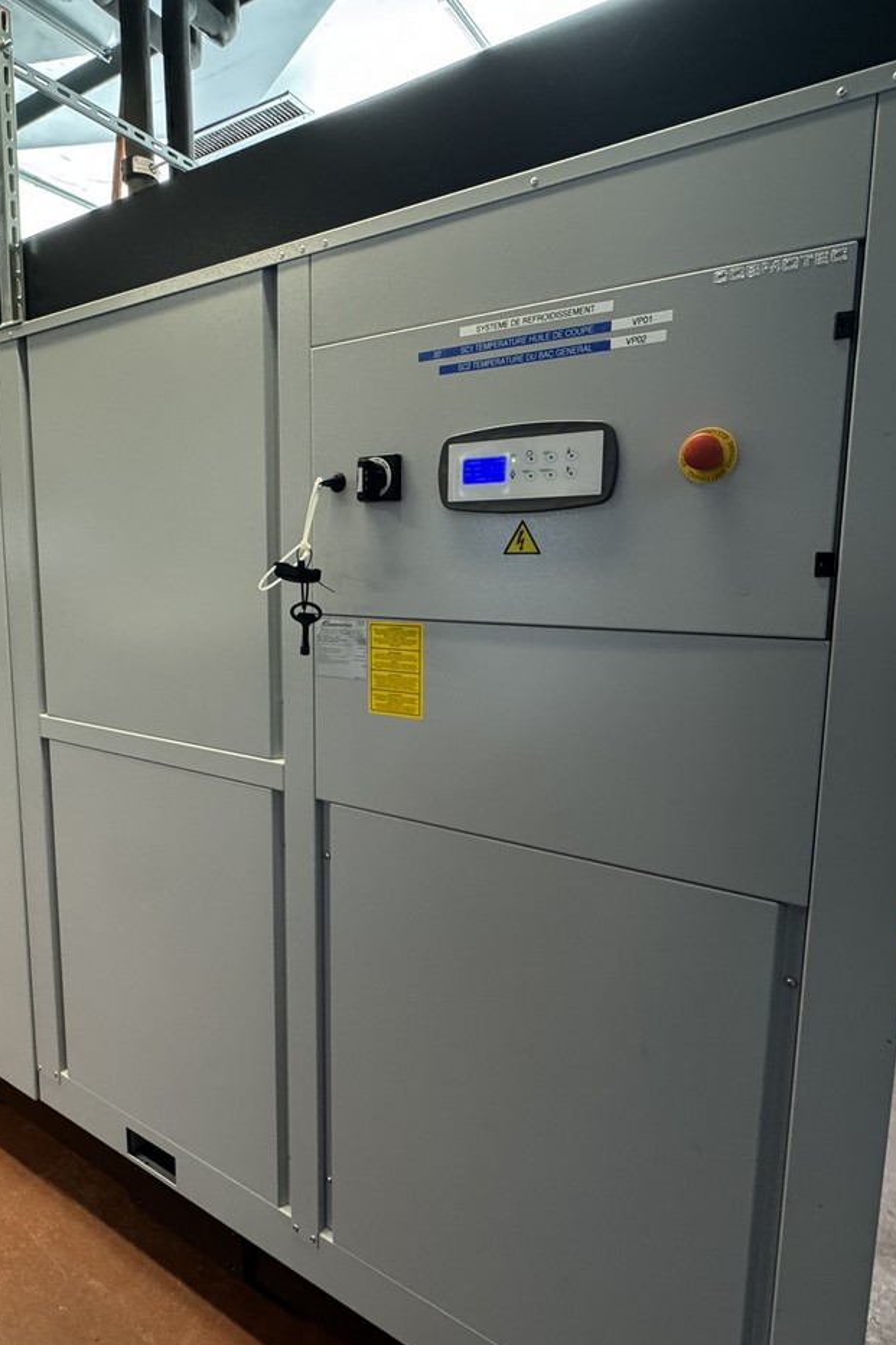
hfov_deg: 61.6
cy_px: 670
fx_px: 747
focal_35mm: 20
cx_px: 384
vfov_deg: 84.0
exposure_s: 1/50
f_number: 2.2
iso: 320
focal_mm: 2.22
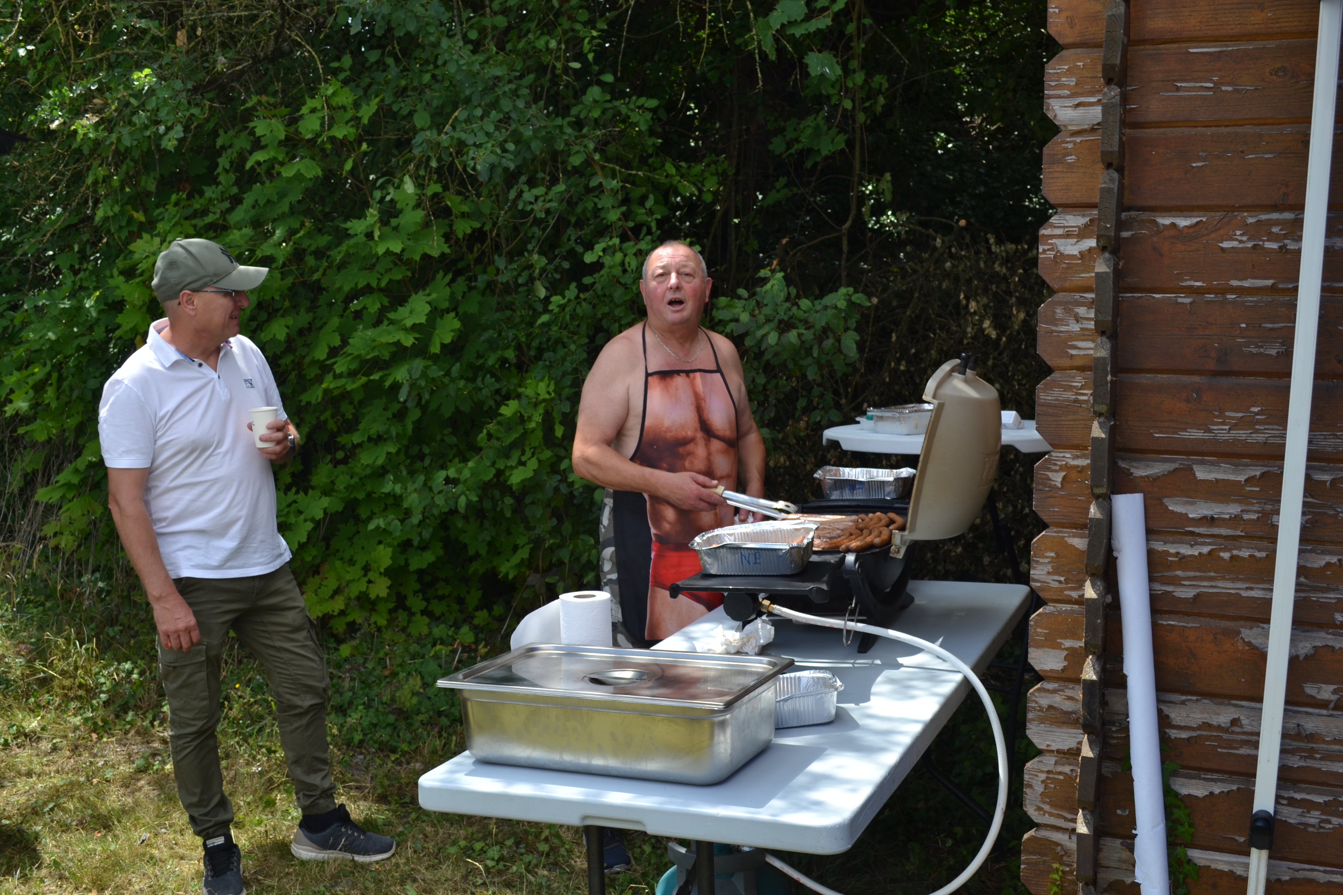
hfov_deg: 53.1
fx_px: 1343
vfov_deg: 36.9
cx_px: 672
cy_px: 448
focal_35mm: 36
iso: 100
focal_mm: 24
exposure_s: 1/160
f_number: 6.3
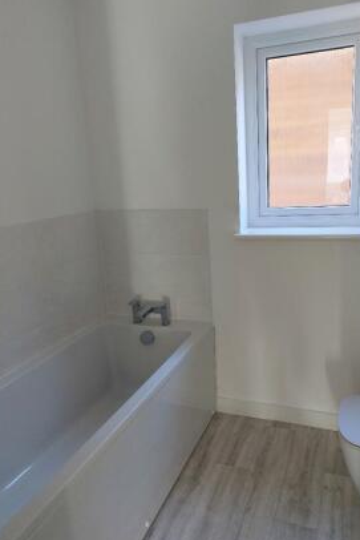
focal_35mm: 28
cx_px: 207
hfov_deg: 46.3
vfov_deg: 65.4
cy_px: 264
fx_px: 420
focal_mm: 5.23
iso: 160
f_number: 1.8
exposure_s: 1/50
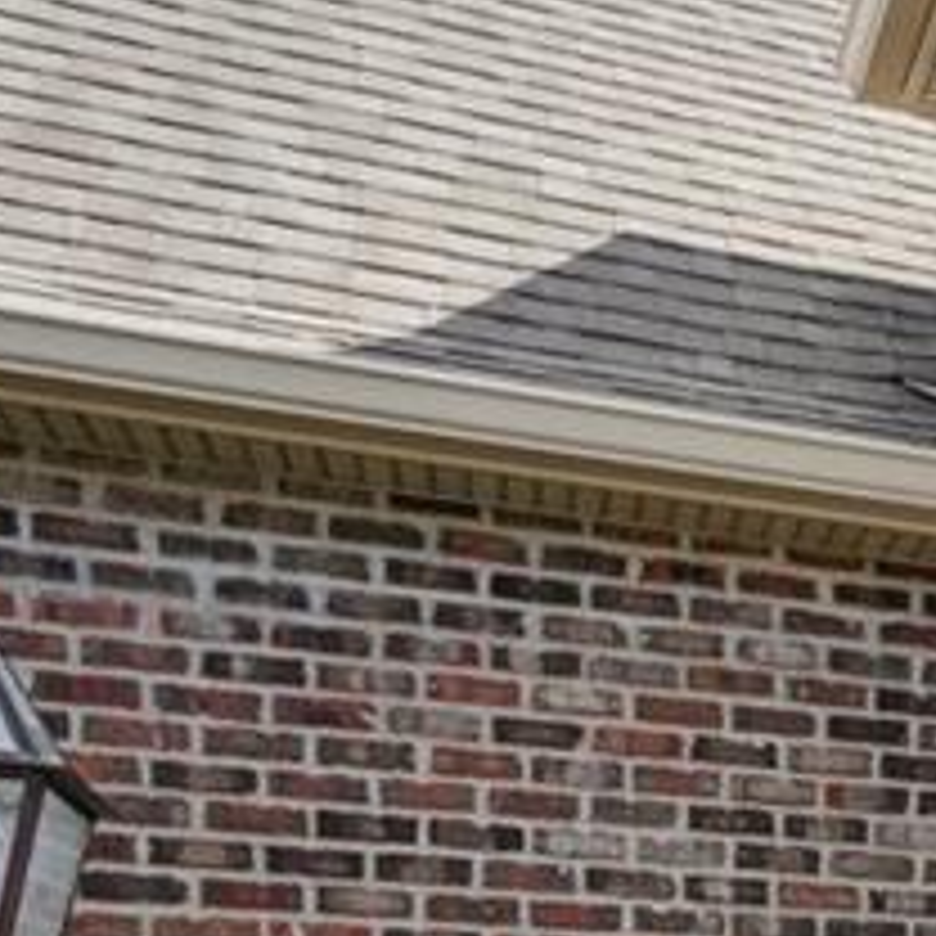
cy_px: 1159
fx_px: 2172
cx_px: 1948
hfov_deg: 16.9
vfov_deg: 22.2
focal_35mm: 71
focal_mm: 17
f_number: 11
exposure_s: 1/200
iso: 800
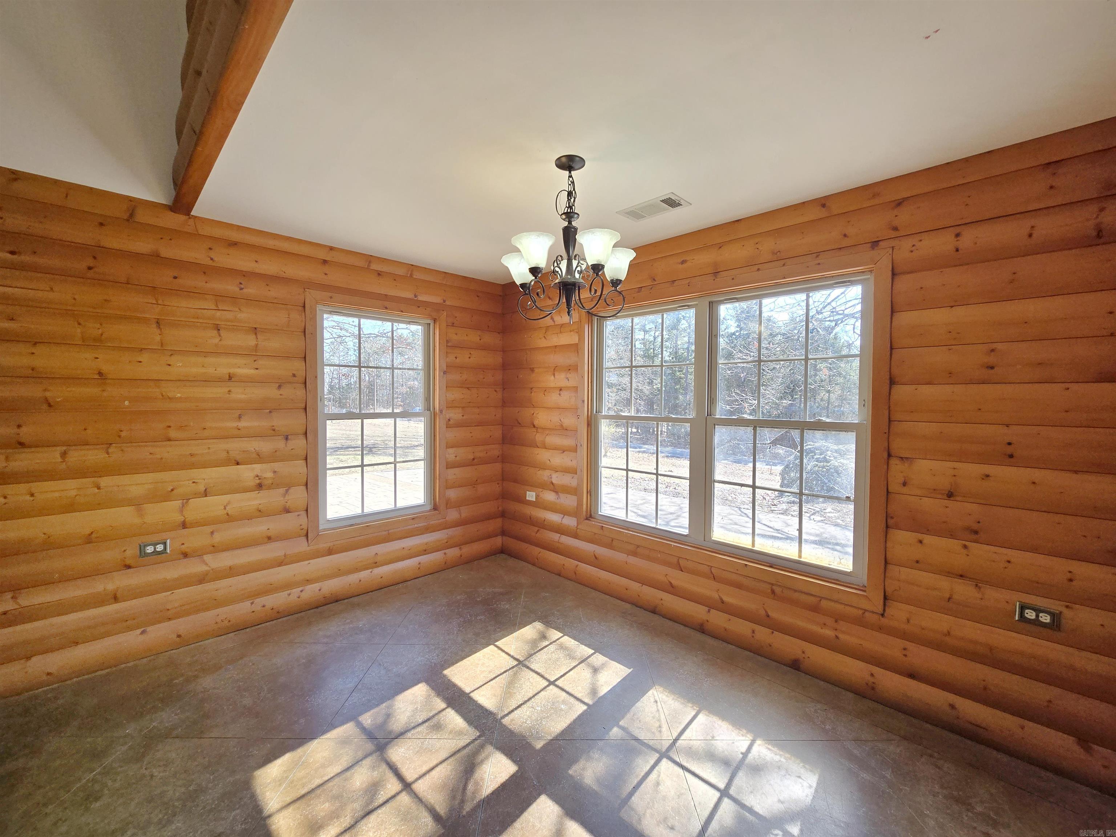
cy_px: 418
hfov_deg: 106.2
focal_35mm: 13
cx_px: 558
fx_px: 419
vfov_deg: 89.9
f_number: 2.2
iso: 50
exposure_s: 1/176
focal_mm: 2.2
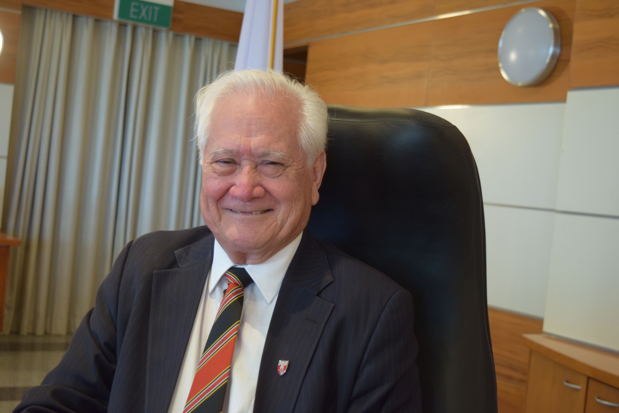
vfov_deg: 25.8
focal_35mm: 52
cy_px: 206
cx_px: 310
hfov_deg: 37.9
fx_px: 903
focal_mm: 35
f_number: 4.5
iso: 1100
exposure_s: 1/60
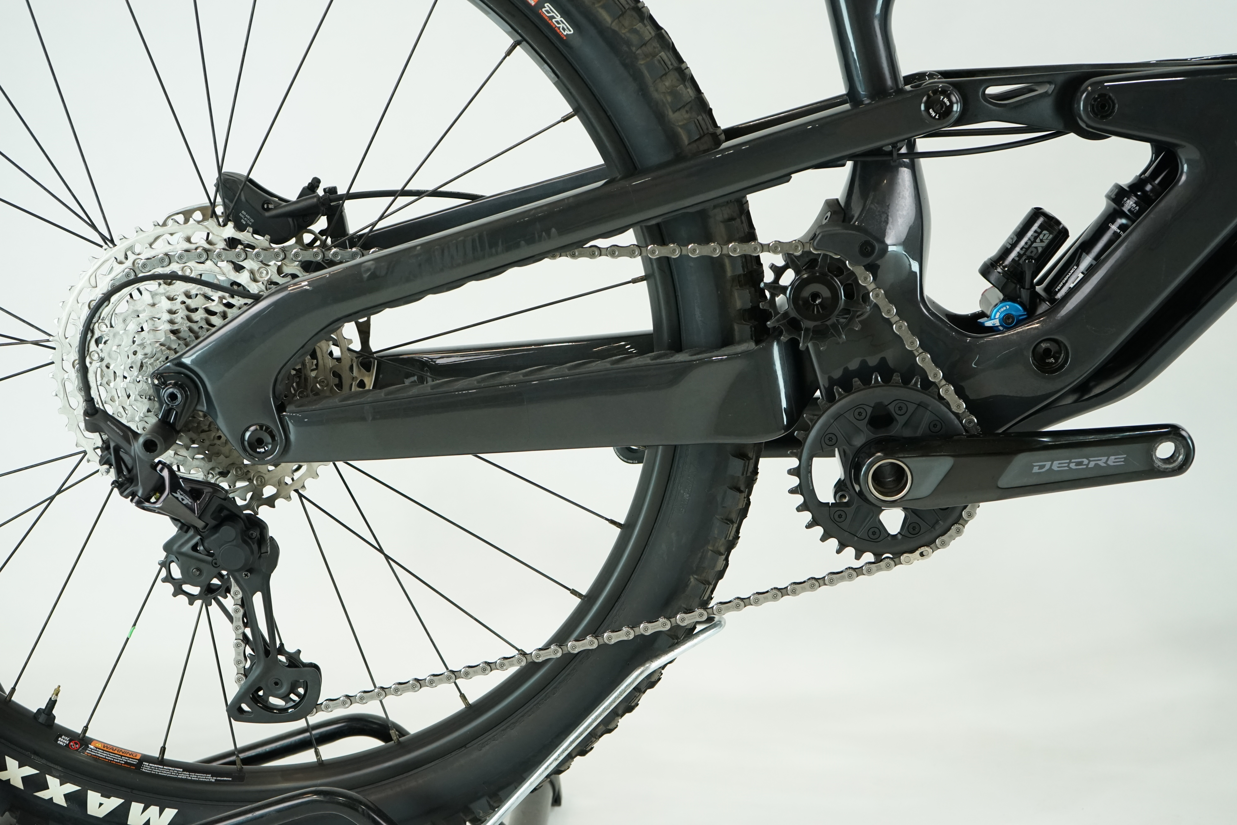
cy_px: 412
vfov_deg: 27.0
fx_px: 1718
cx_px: 618
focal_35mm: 50
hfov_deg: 39.6
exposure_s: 1/200
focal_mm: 50
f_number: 5.6
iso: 1600
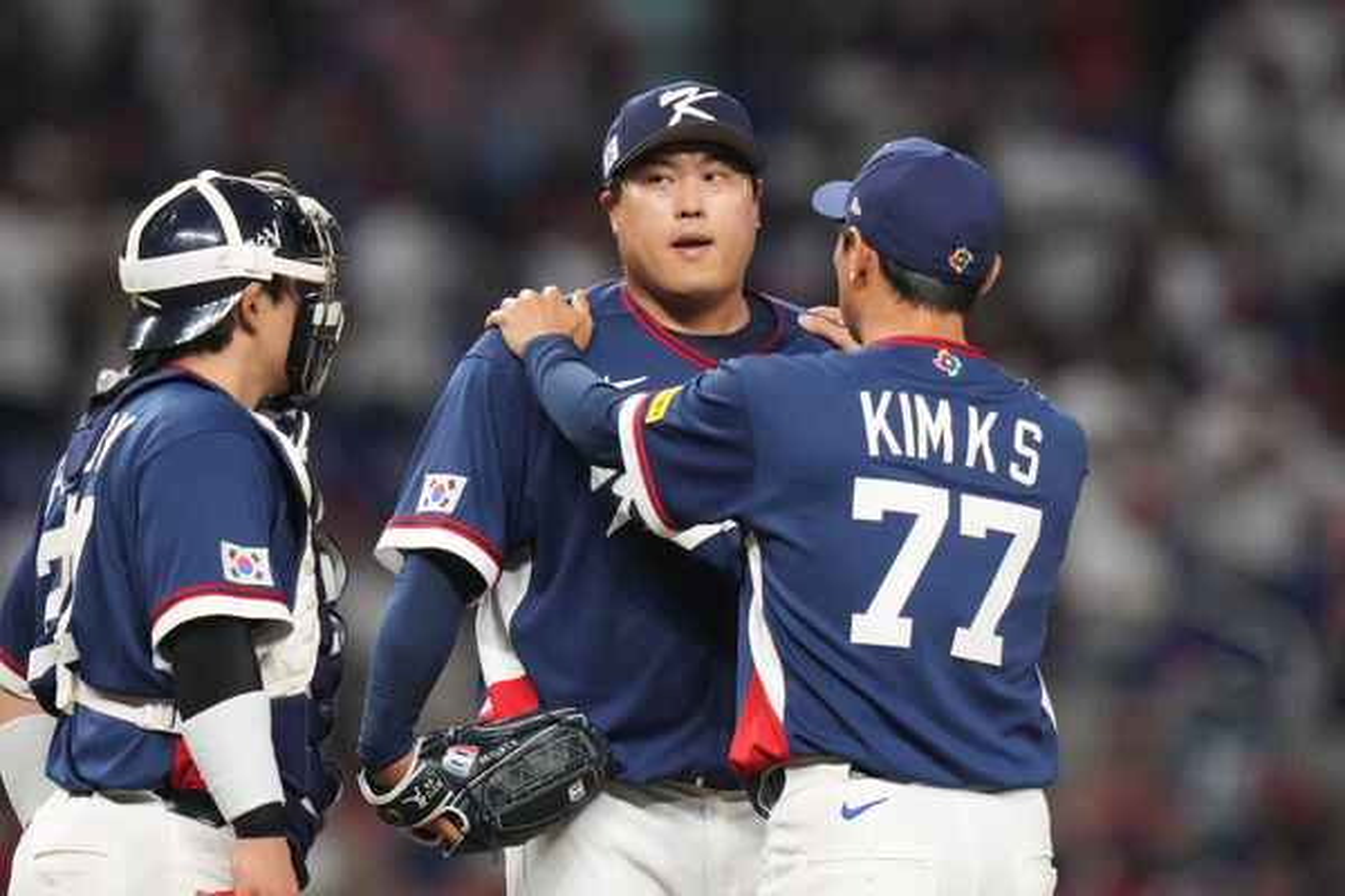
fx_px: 22415
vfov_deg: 2.3
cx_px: 672
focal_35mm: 600
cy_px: 448
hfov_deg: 3.4
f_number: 3.2
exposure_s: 1/2000
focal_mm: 400
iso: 4000
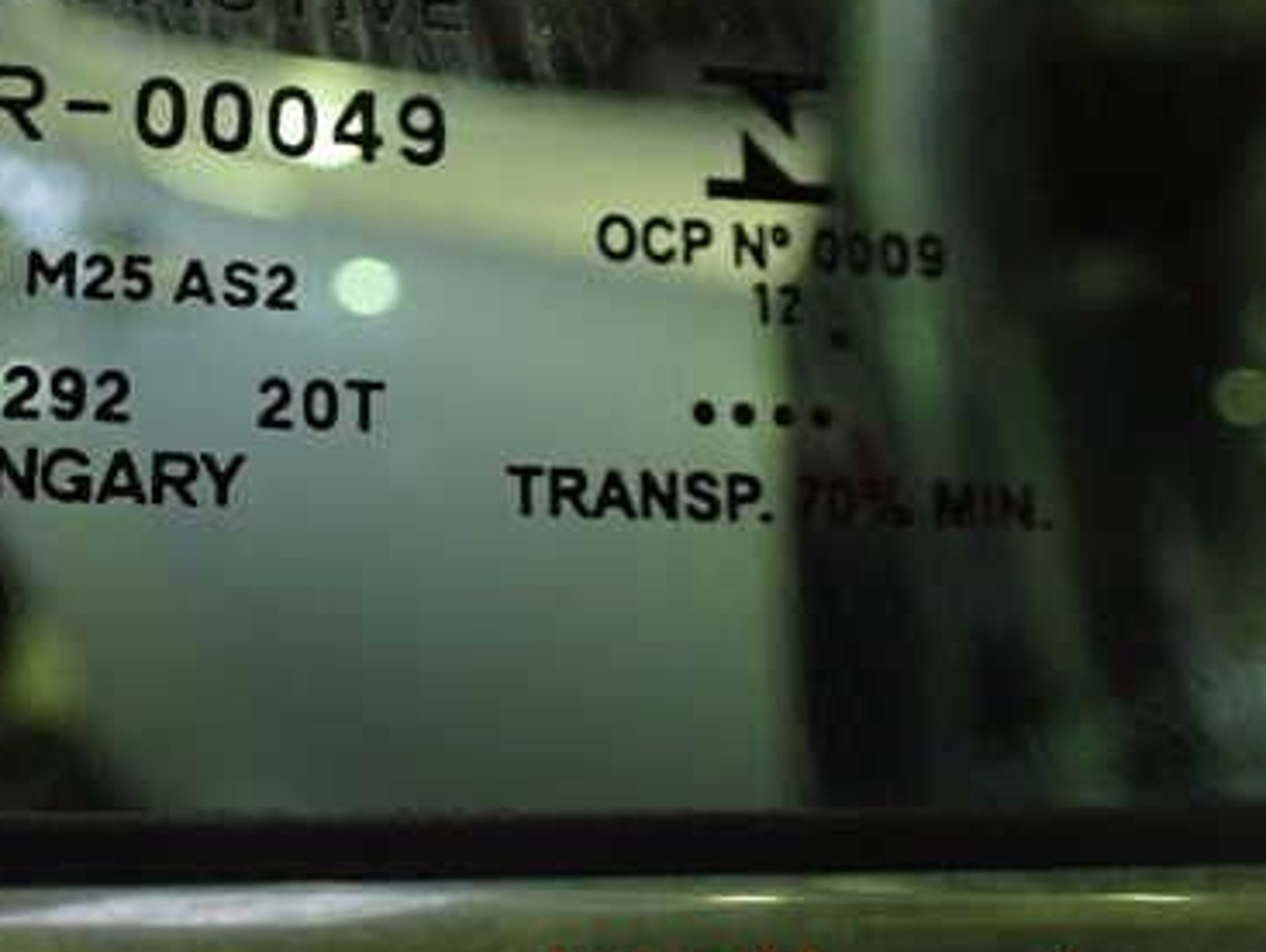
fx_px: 1794
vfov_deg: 29.3
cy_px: 259
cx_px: 293
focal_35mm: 49
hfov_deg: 37.8
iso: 800
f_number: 2.3
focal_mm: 5.4
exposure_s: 1/40
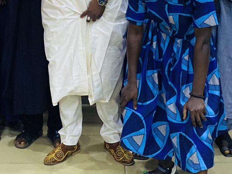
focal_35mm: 99
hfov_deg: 19.8
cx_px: 107
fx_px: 664
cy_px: -65
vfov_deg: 14.2
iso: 160
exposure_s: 1/50
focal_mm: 4.25
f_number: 1.8
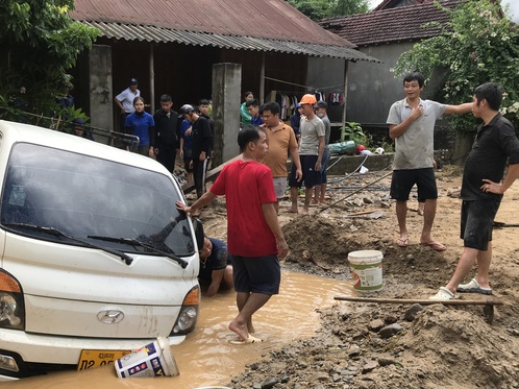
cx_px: 221
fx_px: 539
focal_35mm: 36
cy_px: 210
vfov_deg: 39.6
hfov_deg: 51.2
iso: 20
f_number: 1.8
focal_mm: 3.99
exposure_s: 1/606
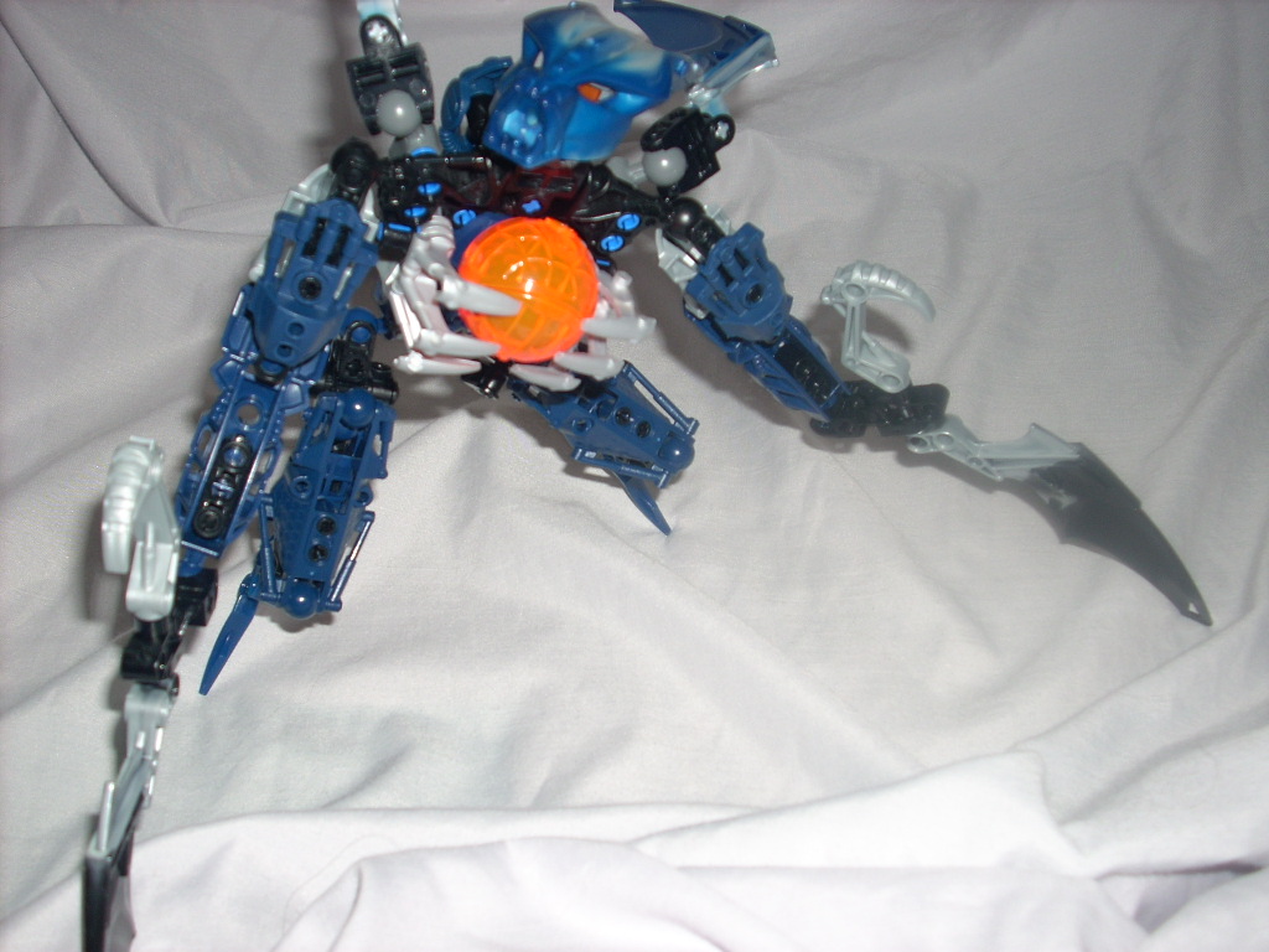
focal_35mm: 37
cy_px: 476
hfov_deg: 50.1
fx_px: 1356
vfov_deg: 38.7
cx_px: 634
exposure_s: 1/60
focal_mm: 6.2
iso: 64
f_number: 2.8
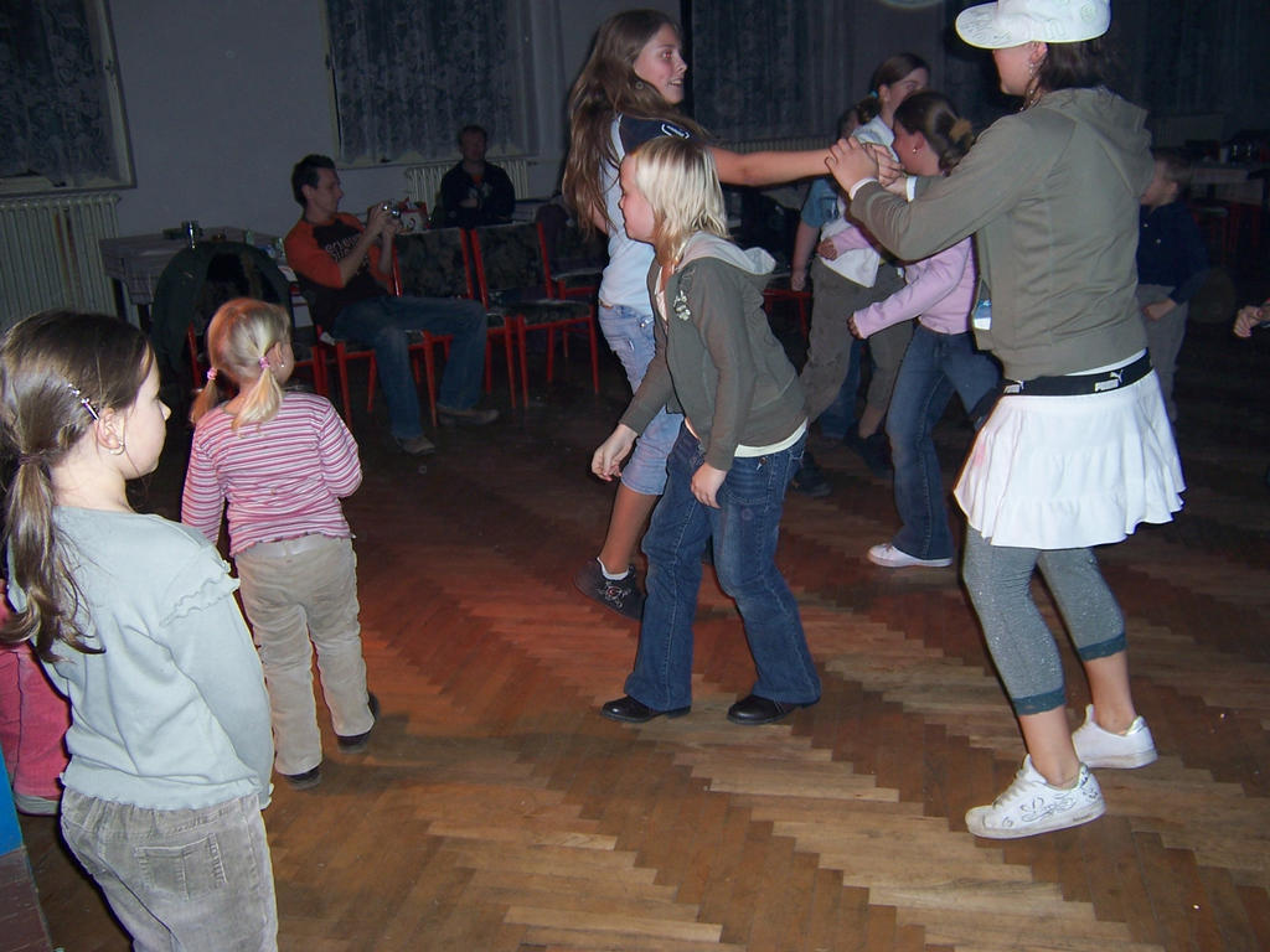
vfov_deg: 42.9
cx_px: 635
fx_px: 1211
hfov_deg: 55.4
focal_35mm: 33
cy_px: 476
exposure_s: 1/60
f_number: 2.8
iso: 80
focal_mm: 5.5
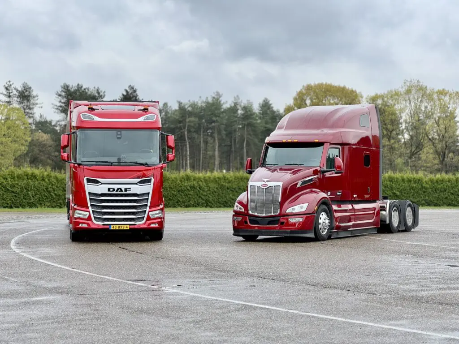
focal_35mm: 77
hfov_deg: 25.3
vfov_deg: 19.1
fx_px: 1021
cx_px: 230
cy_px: 172
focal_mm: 9
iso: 25
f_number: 2.8
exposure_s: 1/117
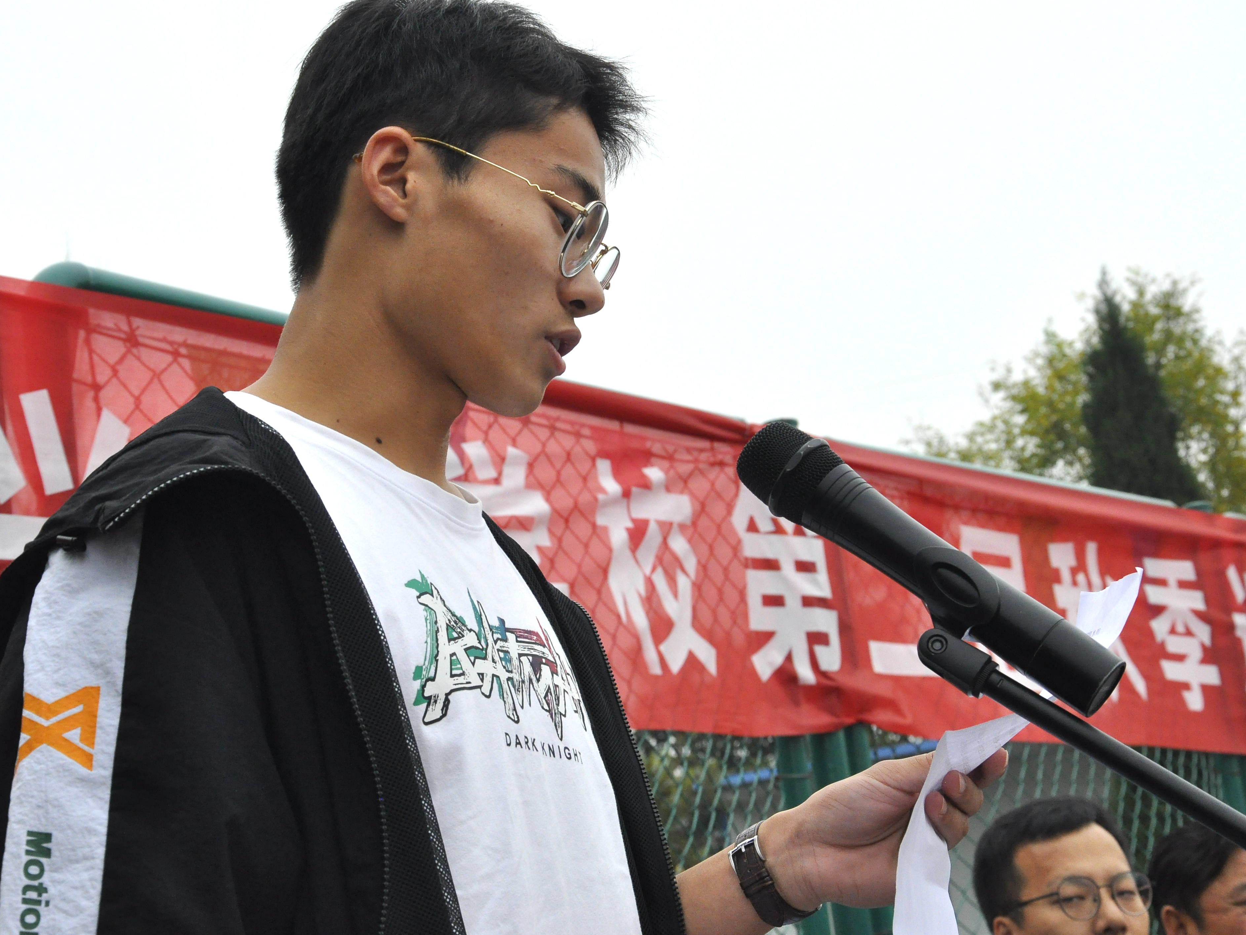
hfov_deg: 28.2
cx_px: 673
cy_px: 466
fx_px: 2484
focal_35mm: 69
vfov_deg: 21.3
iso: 1250
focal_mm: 42
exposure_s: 1/400
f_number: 10
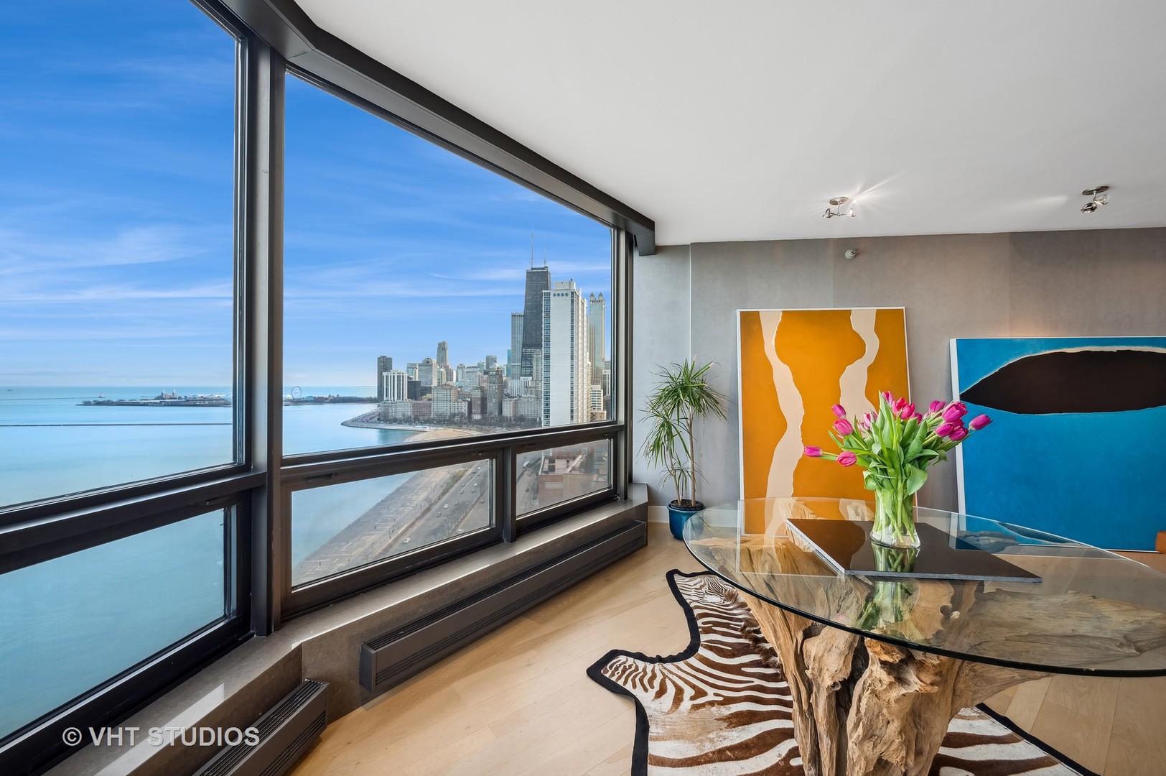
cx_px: 583
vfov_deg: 81.1
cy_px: 388
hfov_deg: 104.3
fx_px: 453
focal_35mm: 14
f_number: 10
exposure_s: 1/6
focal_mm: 14
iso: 100
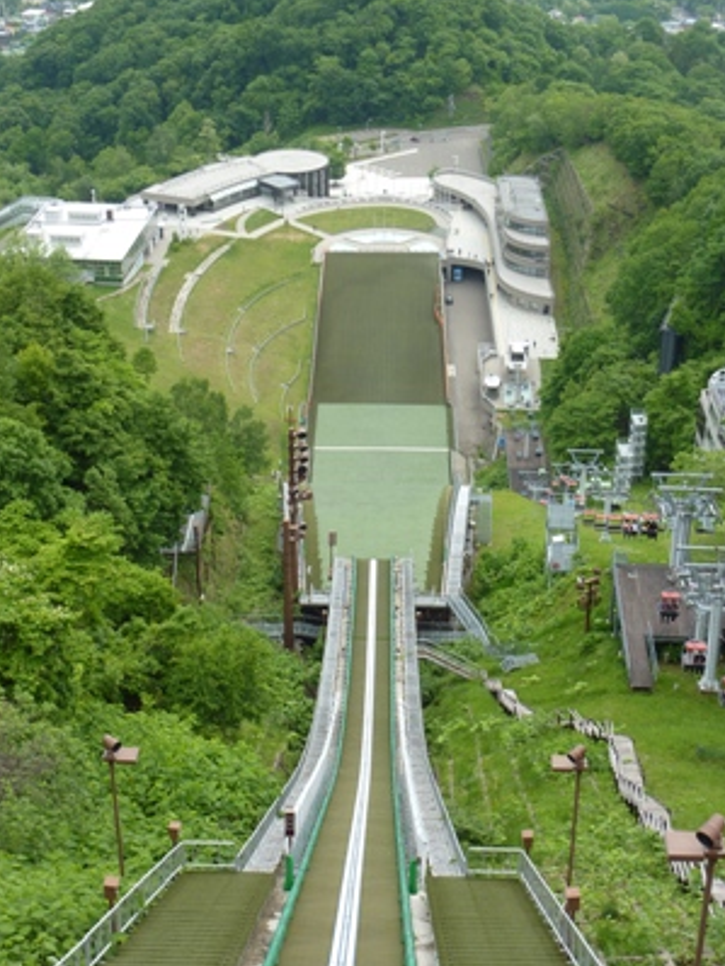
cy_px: 447
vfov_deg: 35.5
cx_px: 337
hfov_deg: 27.1
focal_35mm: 54
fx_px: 1506
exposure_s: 1/250
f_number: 4
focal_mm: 7.9
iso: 80
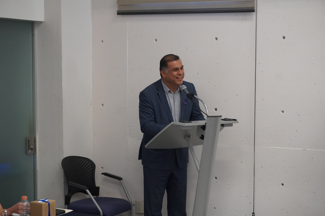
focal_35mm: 75
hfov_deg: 27.0
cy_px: 108
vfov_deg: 18.2
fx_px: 677
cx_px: 162
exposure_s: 1/160
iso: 4000
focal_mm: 50
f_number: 5.6
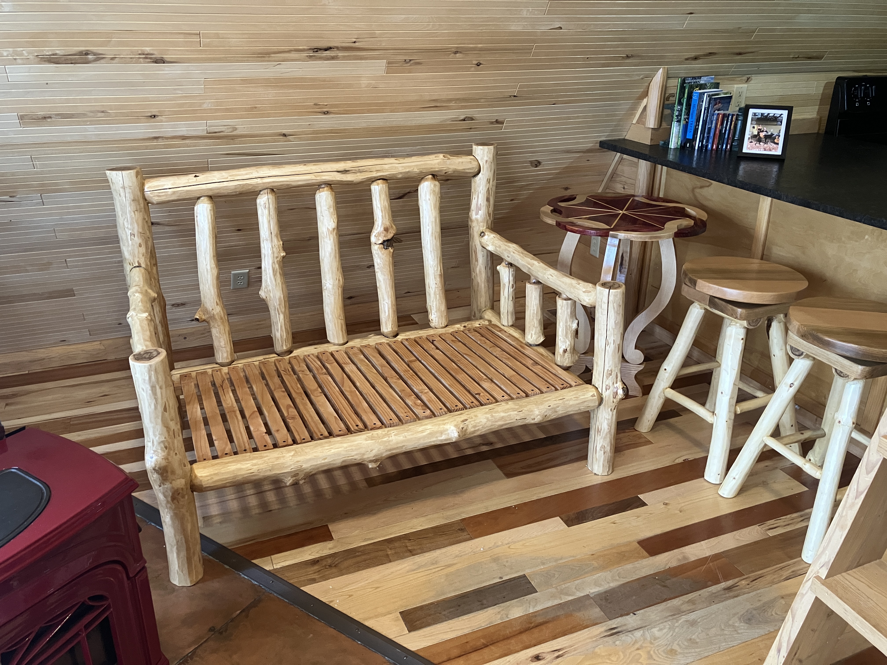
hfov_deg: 63.4
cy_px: 332
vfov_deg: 49.7
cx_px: 444
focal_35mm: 28
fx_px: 717
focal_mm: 3.99
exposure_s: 1/60
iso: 320
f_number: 1.8
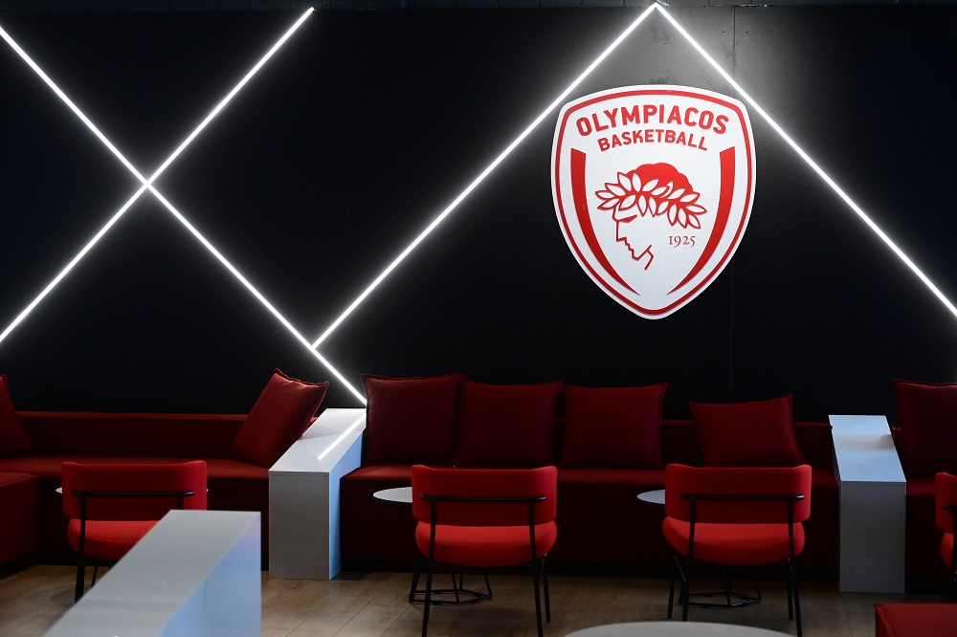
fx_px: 1860
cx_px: 478
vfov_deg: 19.4
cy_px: 318
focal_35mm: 70
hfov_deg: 28.9
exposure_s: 1/400
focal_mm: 70
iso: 3200
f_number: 2.8
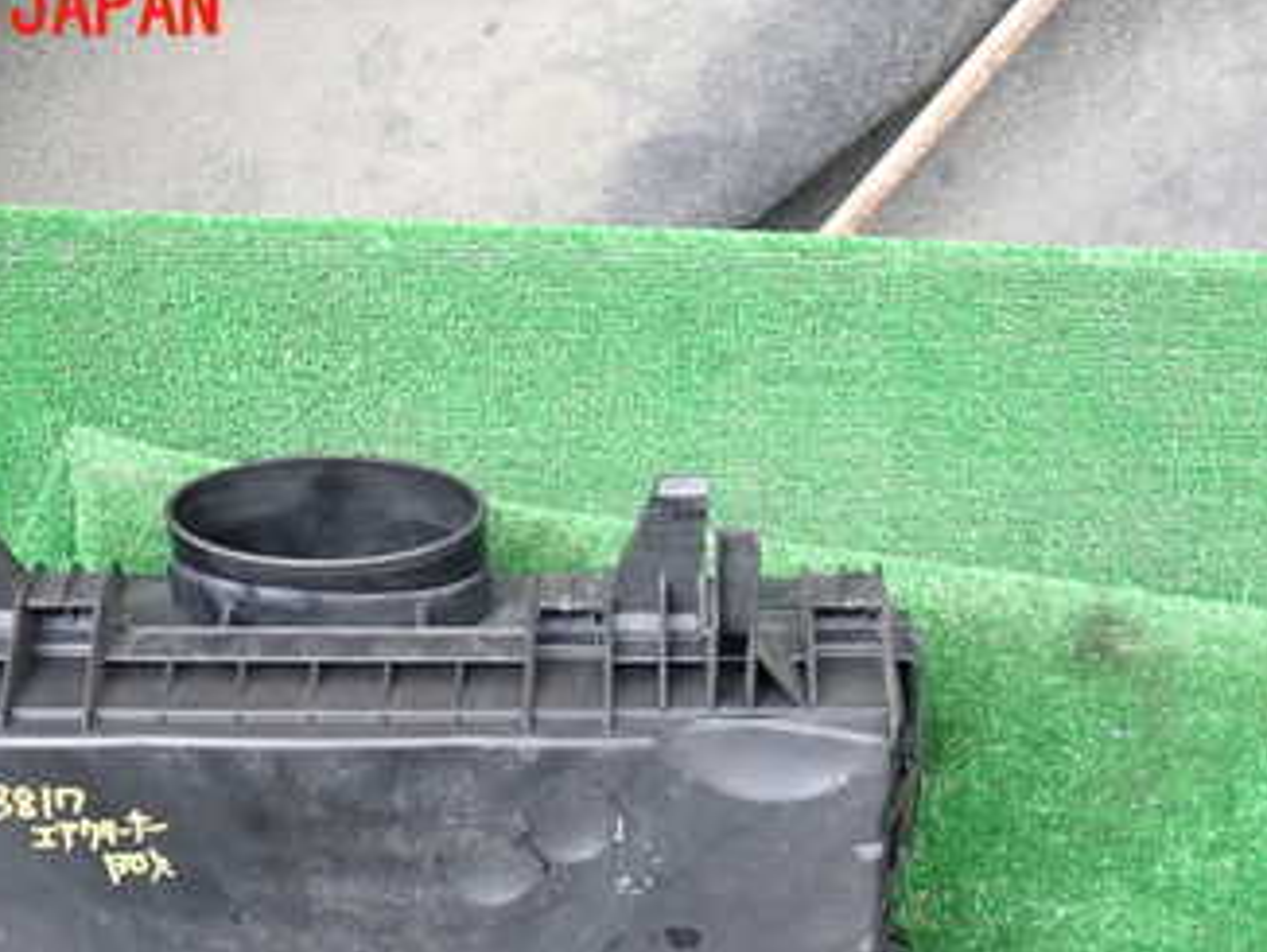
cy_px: 835
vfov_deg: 30.3
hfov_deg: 41.2
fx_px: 1685
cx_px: 680
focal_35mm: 46
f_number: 2
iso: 200
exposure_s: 1/60
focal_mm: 4.5
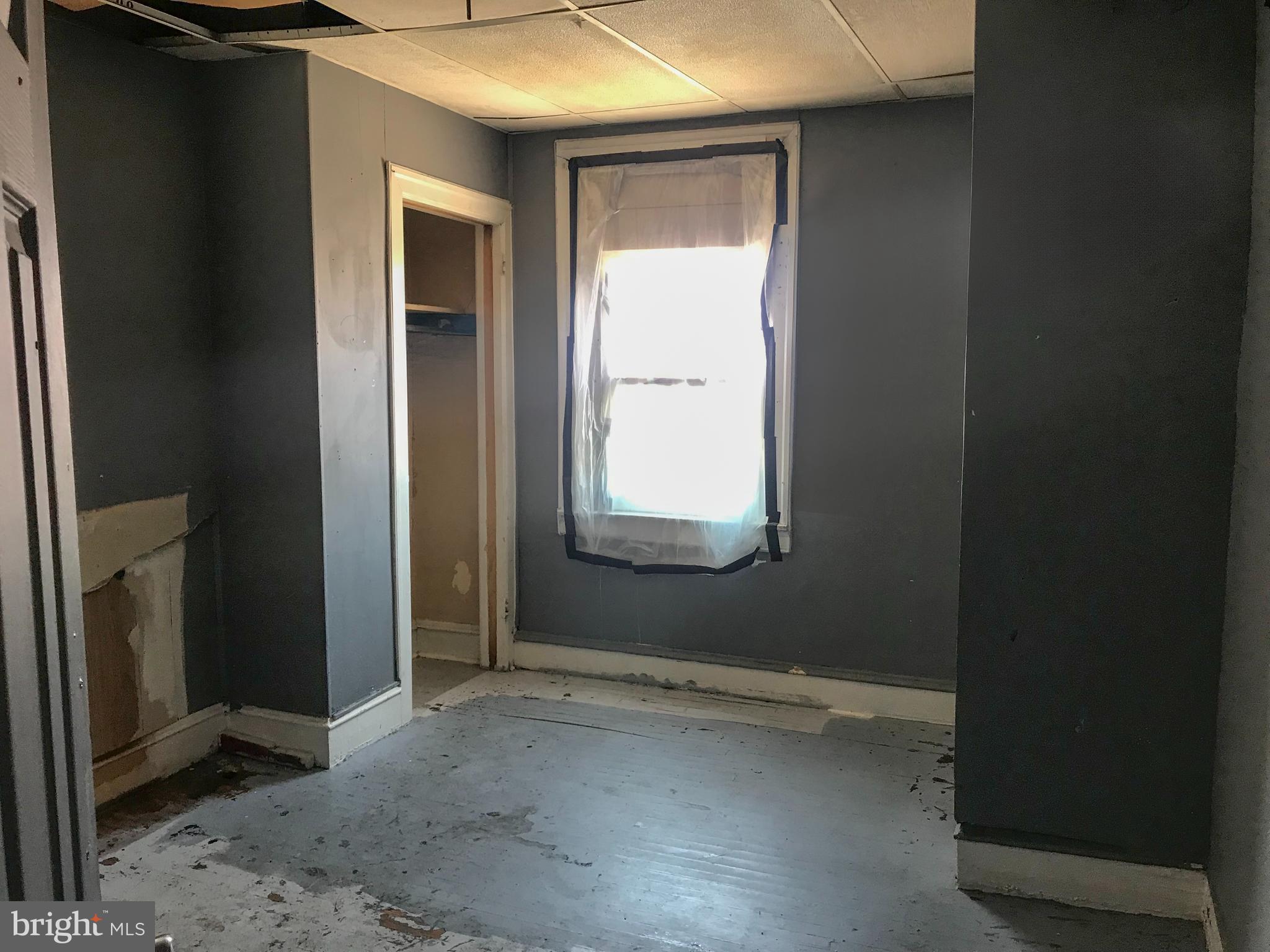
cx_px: 635
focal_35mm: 28
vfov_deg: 49.7
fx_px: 1027
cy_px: 476
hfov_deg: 63.4
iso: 40
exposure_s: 1/24
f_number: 1.8
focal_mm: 3.99
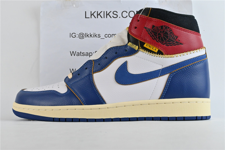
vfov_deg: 25.1
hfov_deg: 36.9
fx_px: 337
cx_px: 112
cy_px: 75
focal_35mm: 54
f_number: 11
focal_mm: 36
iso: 1600
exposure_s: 1/125
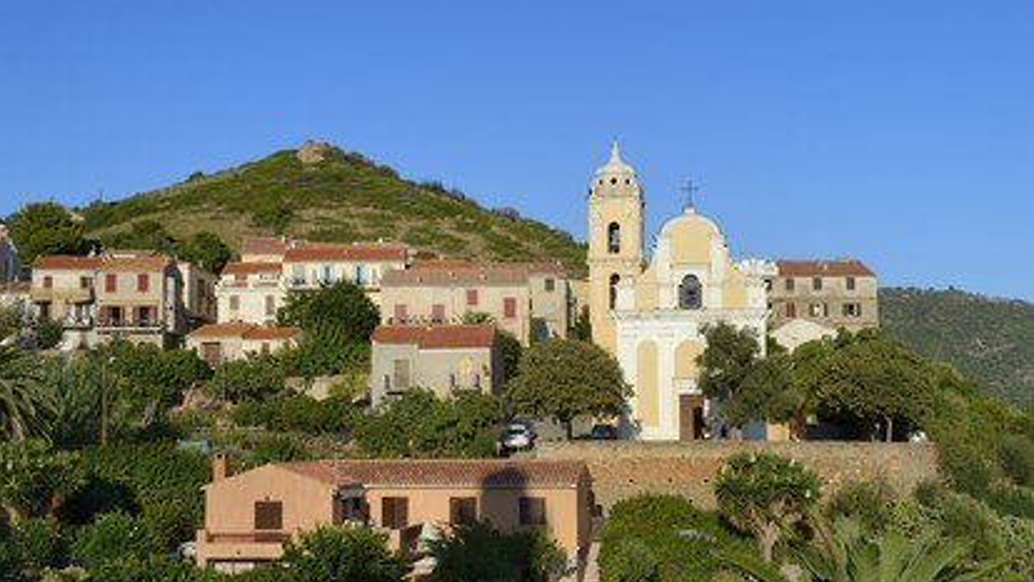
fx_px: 1398
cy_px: 342
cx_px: 512
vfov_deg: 23.5
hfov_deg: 40.6
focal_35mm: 51
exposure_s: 1/250
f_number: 14
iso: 200
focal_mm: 48
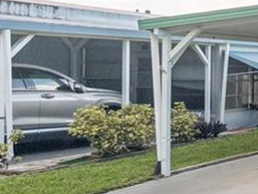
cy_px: 39
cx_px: 510
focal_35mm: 69
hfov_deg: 18.7
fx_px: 515
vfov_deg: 21.1
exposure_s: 1/320
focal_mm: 12
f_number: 9
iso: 200
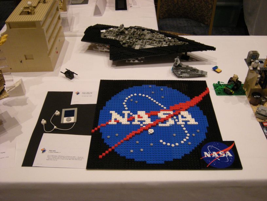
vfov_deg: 37.7
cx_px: 134
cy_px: 100
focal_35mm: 38
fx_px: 293
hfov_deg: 49.0
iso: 305
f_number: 3.2
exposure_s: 1/56.6
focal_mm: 6.3
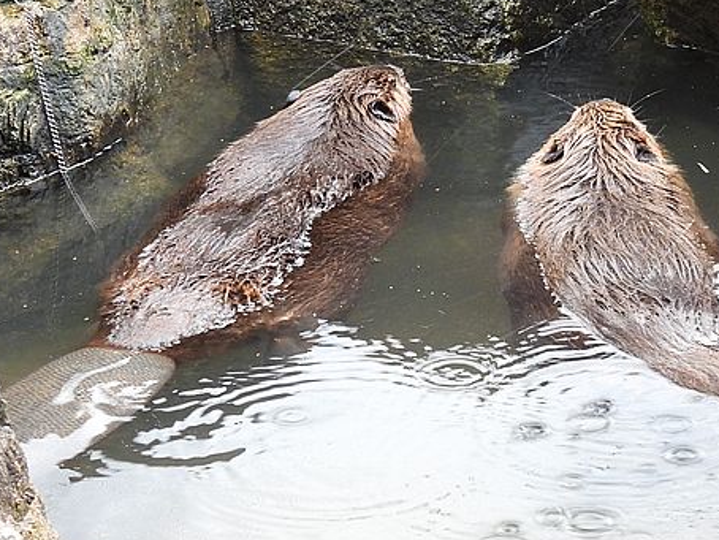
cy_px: 247
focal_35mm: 185
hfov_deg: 10.7
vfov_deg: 8.0
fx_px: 3845
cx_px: 489
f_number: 4
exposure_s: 1/50
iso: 400
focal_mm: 18.7
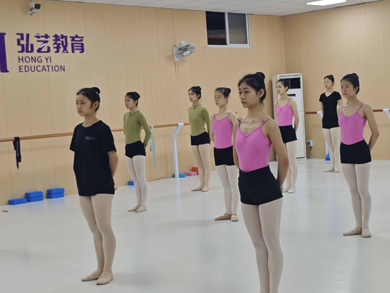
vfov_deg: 23.7
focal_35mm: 62
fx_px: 699
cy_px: 149
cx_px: 230
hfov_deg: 31.1
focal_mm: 6.55
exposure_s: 1/100
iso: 125
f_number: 1.6
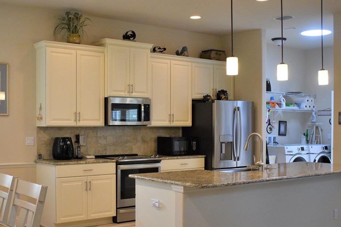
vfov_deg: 28.5
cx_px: 150
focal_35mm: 47
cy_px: 139
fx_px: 445
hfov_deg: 41.9
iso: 800
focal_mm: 18
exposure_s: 1/250
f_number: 3.5
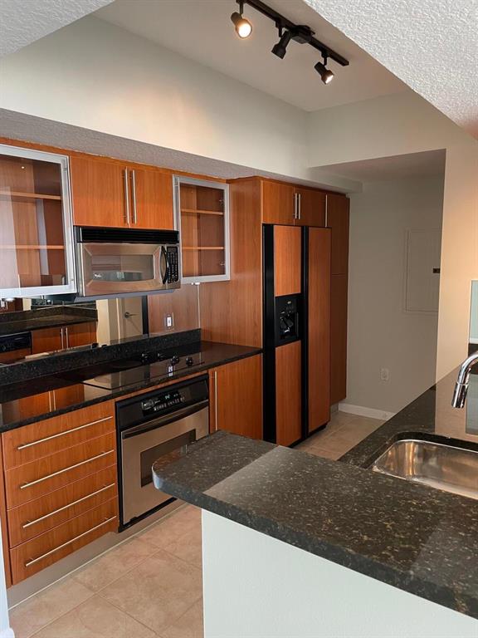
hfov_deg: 53.1
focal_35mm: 26
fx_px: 479
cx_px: 239
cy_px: 319
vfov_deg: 67.3
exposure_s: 1/60
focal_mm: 4.2
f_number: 1.6
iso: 200
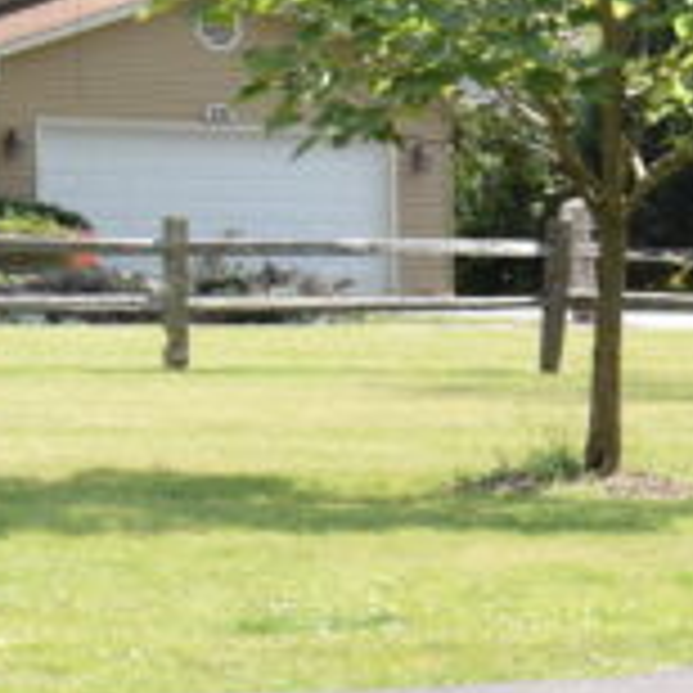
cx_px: 2169
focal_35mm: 237
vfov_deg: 7.3
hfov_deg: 6.6
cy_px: 812
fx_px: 5368
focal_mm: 28
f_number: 8
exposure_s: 1/250
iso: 250
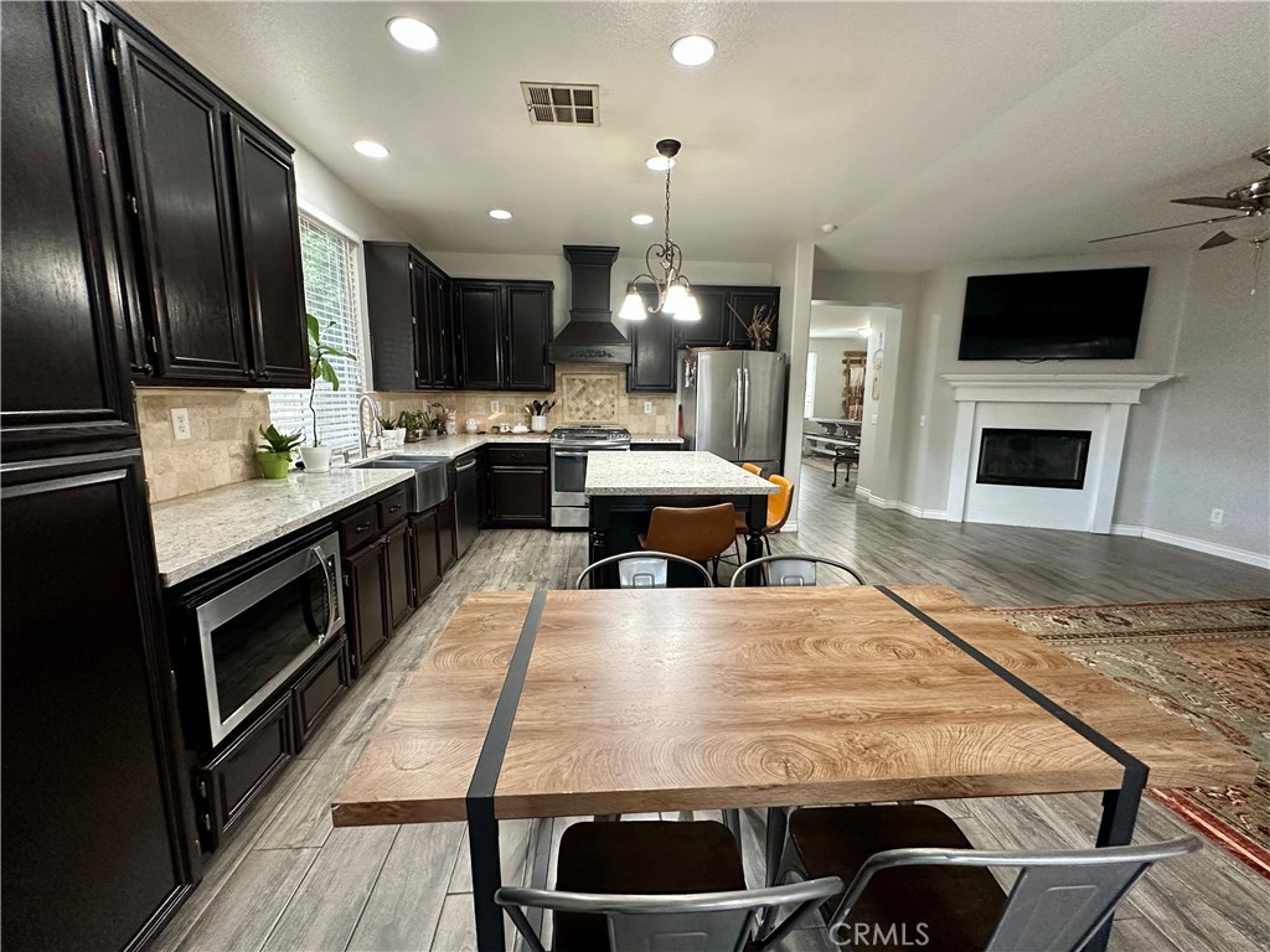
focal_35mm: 14
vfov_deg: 85.7
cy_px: 476
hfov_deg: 102.1
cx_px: 635
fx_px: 514
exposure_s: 1/60
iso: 500
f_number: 2.2
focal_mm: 2.22
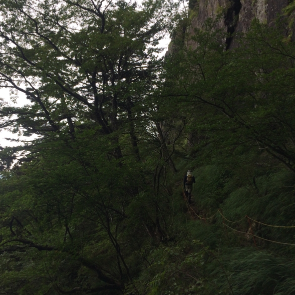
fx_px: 347
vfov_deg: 46.0
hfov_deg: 45.7
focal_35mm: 36
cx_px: 115
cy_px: 145
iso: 32
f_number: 2.2
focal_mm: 4.12
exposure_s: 1/373
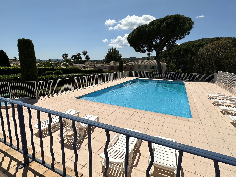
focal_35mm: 14
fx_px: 95
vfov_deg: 85.7
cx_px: 118
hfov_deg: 102.1
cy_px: 88
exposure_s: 1/5556
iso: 50
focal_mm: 2.22
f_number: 2.2
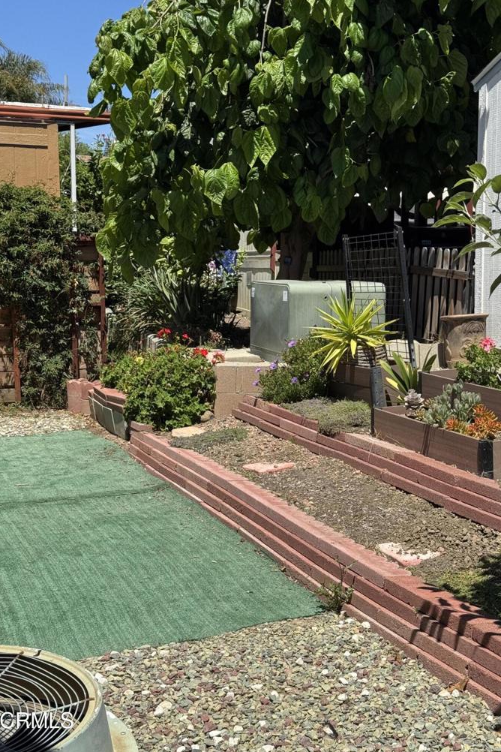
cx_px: 285
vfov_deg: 38.9
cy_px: 371
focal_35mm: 51
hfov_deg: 26.5
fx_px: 1065
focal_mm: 6.76
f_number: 1.78
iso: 64
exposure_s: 1/4049
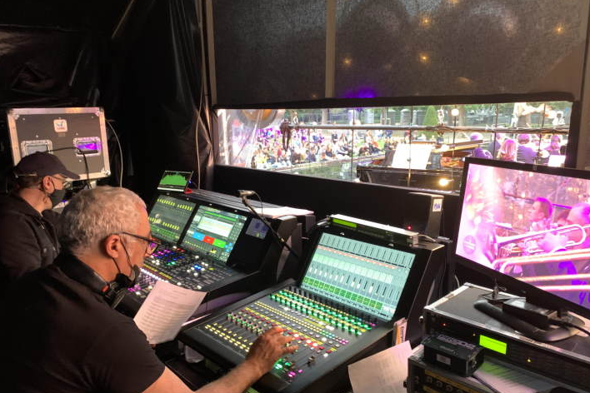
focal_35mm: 28
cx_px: 297
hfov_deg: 65.5
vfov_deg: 46.4
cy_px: 206
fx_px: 459
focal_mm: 4.25
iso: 800
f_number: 1.8
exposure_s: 1/17
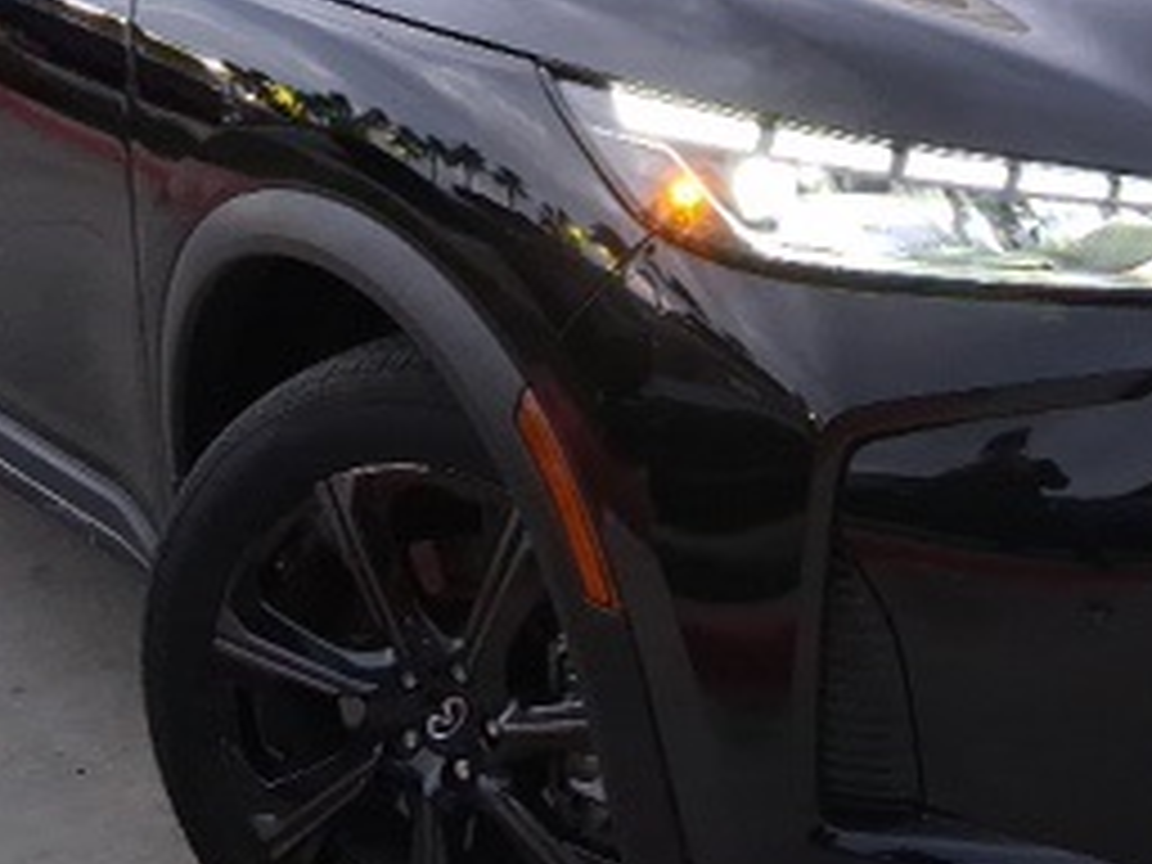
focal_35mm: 65
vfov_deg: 22.4
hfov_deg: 29.4
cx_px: 855
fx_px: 2163
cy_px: 238
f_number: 1.8
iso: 433
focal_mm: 3.98
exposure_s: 1/40
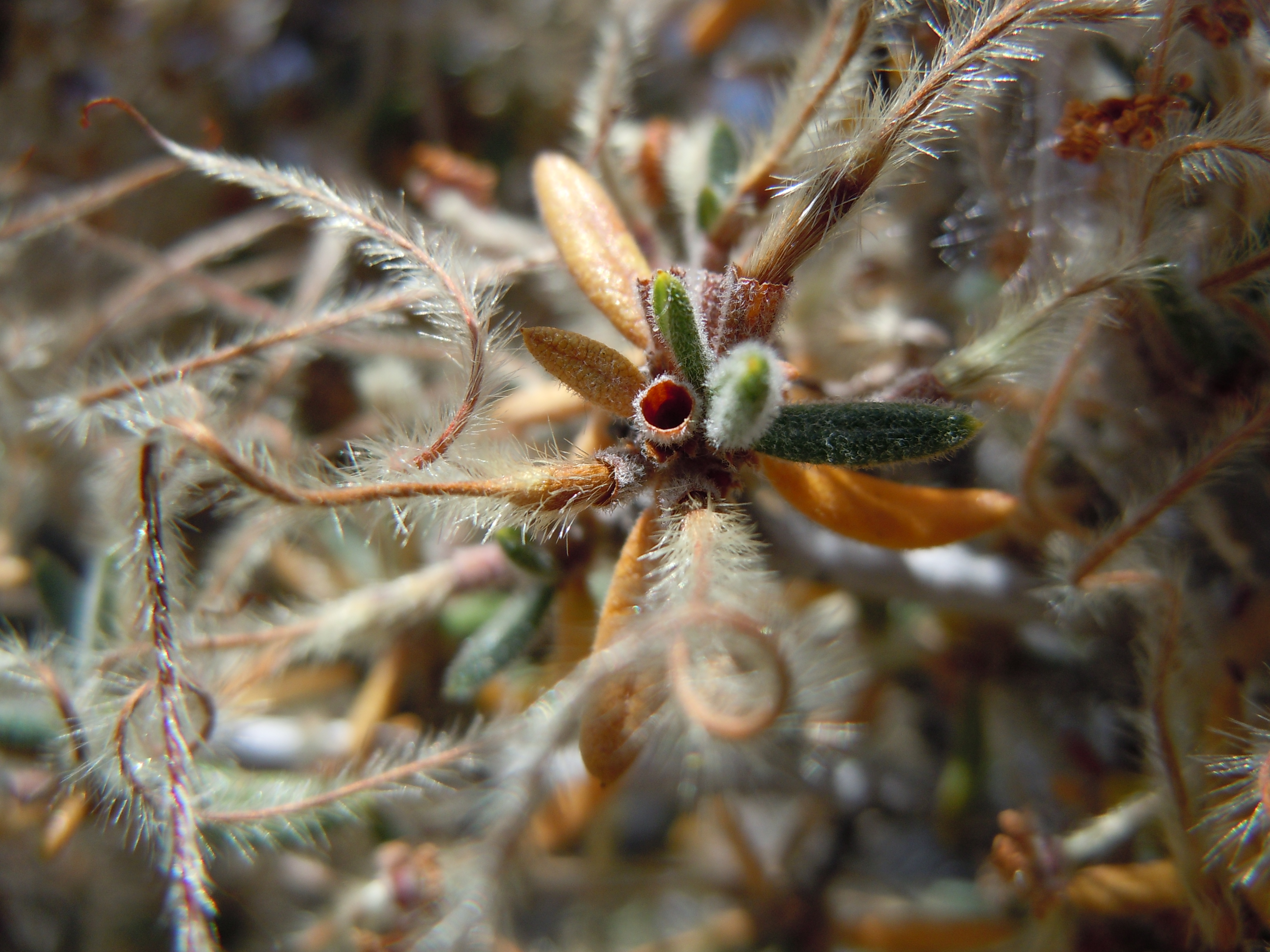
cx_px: 635
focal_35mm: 30
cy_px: 476
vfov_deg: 46.8
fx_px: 1101
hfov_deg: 60.0
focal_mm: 5.4
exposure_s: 1/800
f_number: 3.5
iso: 100
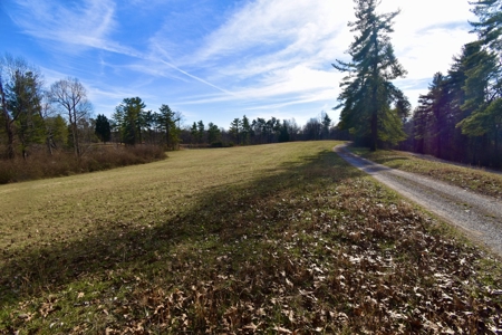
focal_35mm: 15
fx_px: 209
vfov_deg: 77.3
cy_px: 168
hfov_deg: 100.4
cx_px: 251
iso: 200
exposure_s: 1/400
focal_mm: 10
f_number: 10
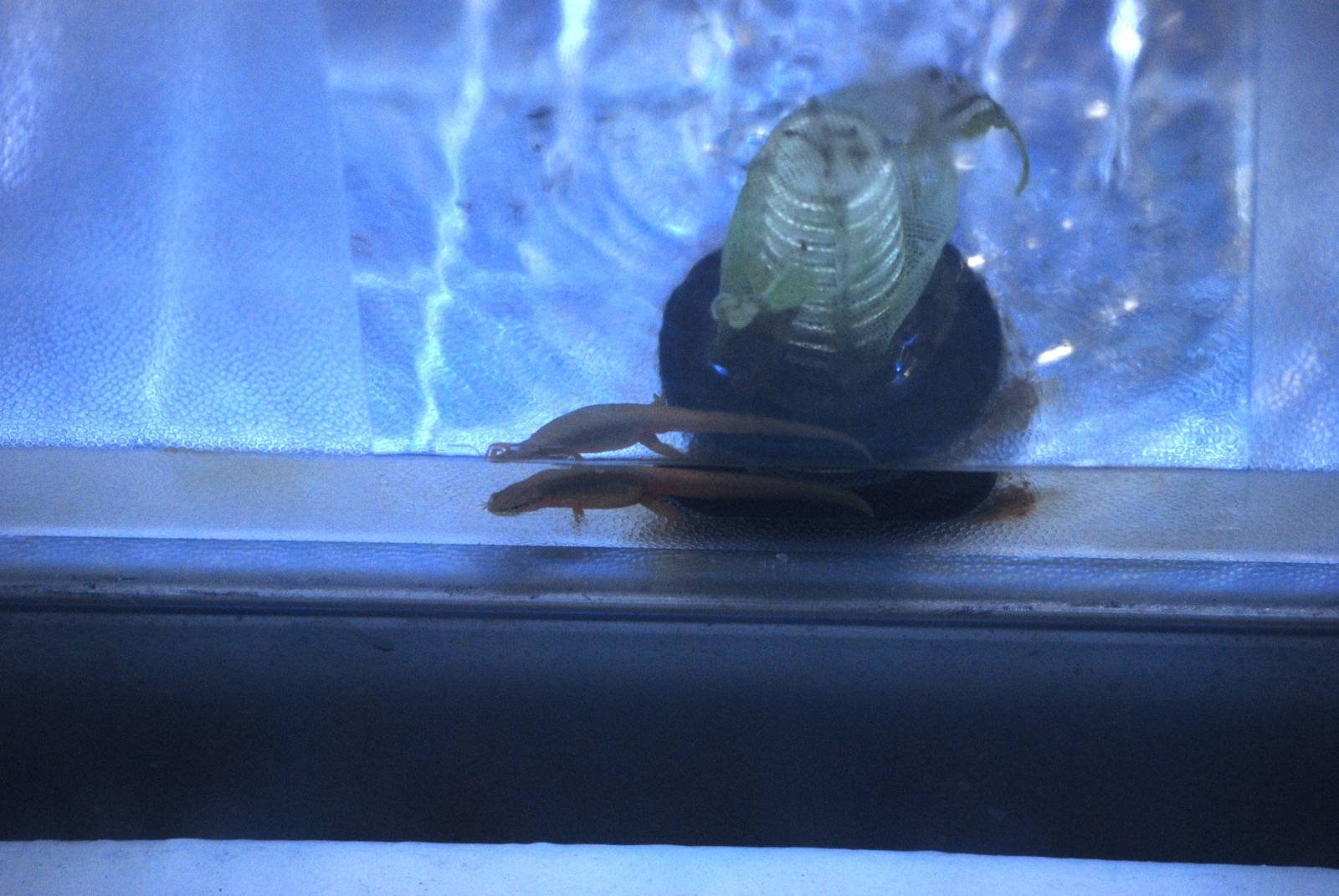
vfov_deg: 7.7
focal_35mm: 180
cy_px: 448
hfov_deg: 11.4
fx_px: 6703
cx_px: 670
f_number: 4
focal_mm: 120
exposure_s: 1/160
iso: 400
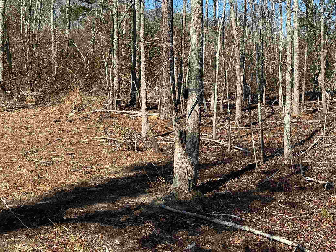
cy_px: 68
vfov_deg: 33.0
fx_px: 417
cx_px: 227
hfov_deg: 43.2
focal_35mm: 43
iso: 25
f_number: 1.8
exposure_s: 1/1490
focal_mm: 3
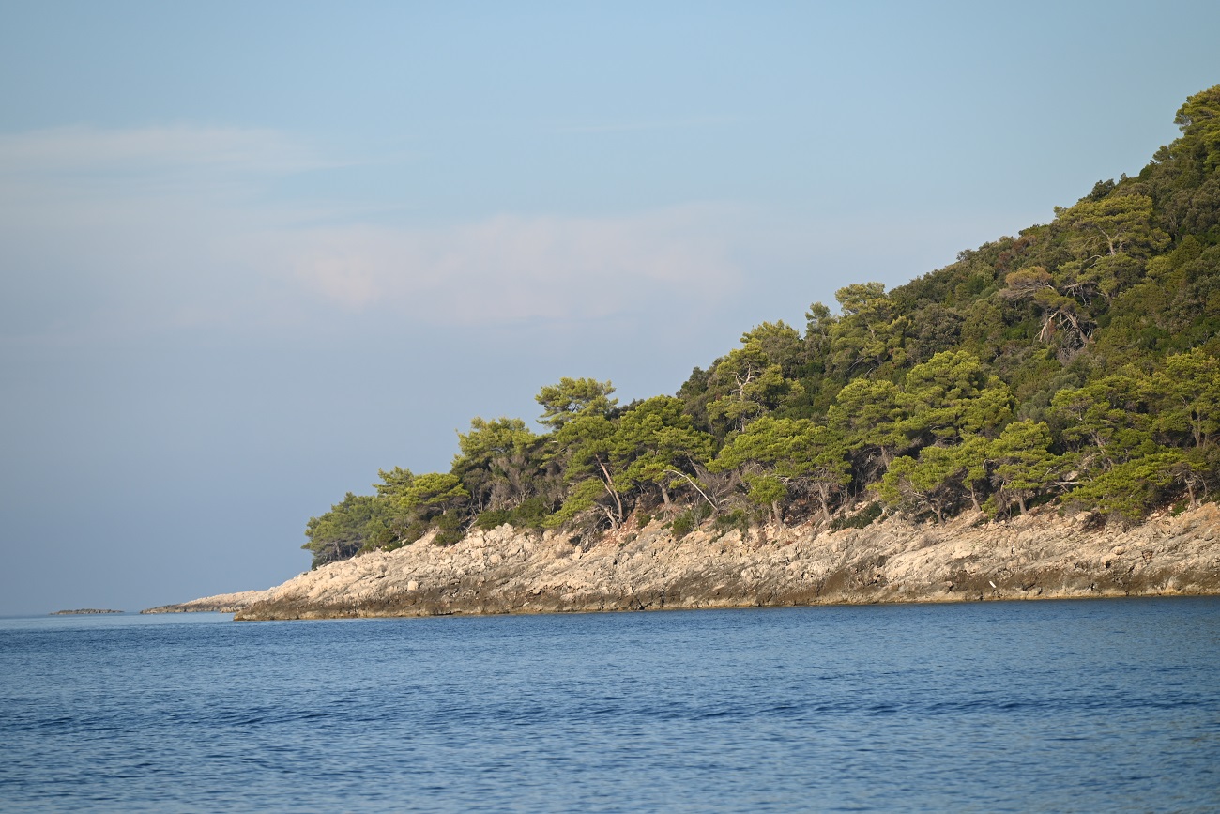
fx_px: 5592
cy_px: 407
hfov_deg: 12.5
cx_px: 610
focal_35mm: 165
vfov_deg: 8.3
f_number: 5.6
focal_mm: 165
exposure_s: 1/1000
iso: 180
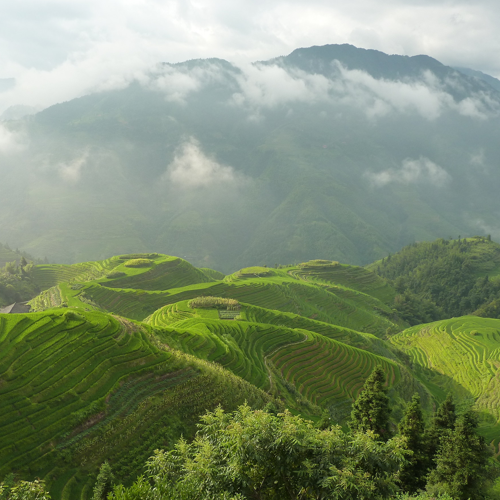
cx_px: 247
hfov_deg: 47.2
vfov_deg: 47.2
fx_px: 572
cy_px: 252
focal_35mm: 35
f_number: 4
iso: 125
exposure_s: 1/320
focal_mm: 4.7
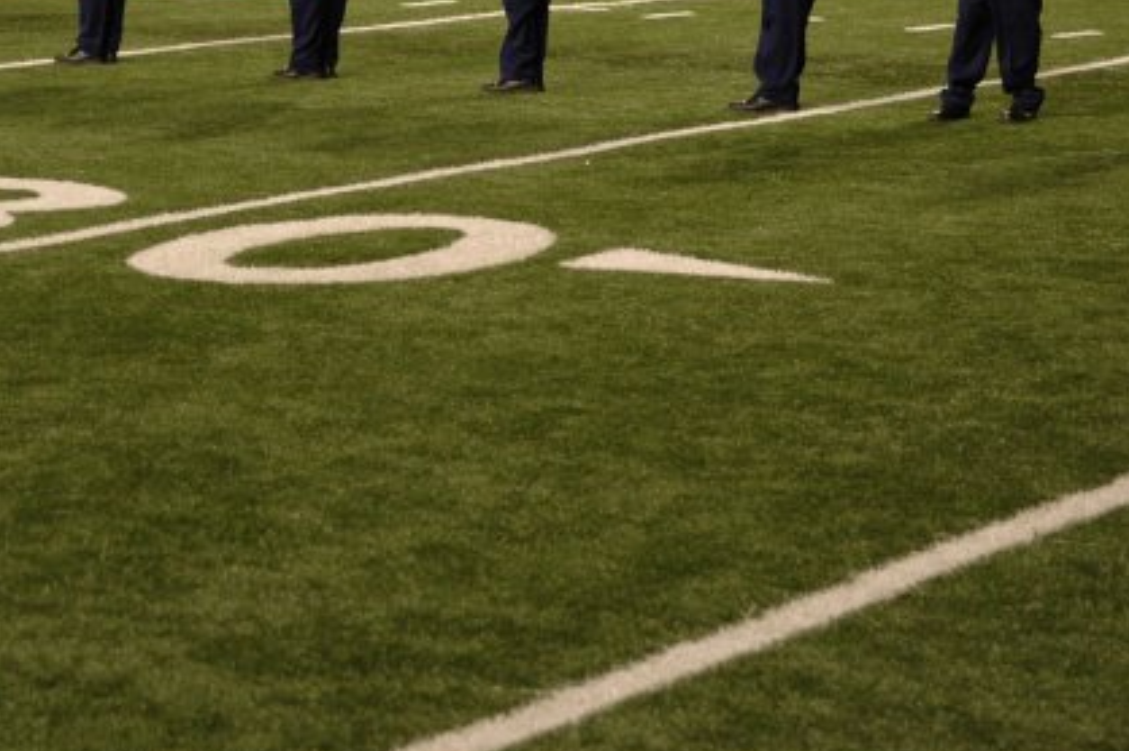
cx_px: 149
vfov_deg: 12.5
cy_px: 170
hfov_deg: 18.5
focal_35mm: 109
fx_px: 3416
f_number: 2.8
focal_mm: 38
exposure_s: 1/100
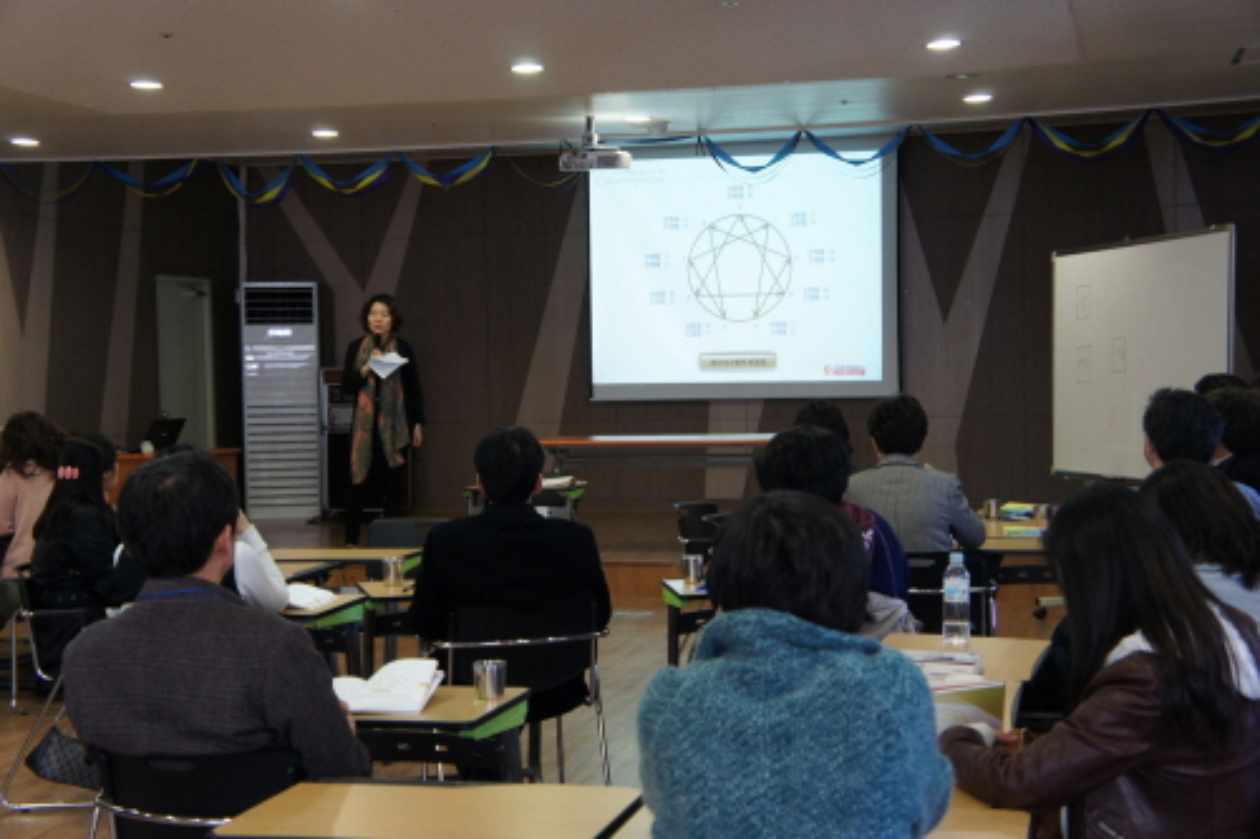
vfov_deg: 25.0
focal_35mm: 54
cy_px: 420
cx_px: 630
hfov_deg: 36.9
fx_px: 1889
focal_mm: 36
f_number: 4.5
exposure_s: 1/60
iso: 800
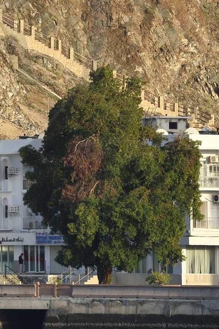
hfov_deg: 2.5
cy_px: 16
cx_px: -67
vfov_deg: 3.7
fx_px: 5037
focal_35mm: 552
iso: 200
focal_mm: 200
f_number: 8
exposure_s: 1/500
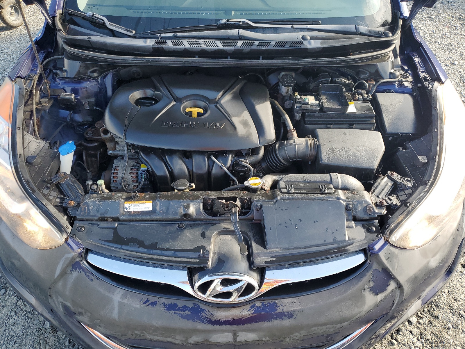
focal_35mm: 26
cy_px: 174
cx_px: 232
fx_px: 349
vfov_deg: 53.1
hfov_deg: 67.3
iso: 50
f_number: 1.5
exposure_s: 1/357
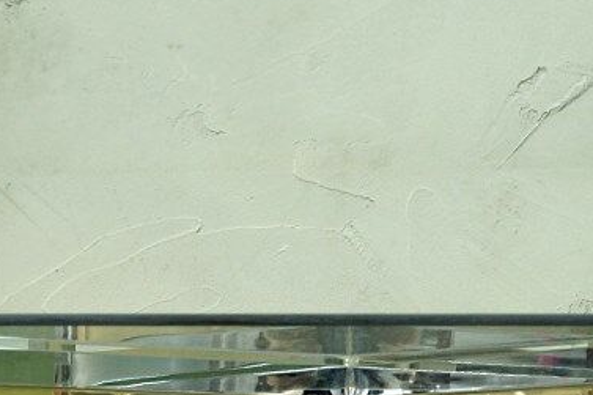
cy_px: 480
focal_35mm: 199
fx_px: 3276
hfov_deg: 10.3
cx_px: 269
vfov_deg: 6.8
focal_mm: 40
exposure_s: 1/8
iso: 400
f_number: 7.1
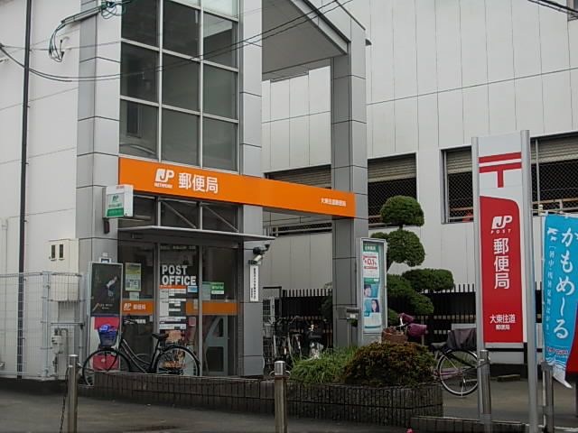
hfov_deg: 32.2
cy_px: 216
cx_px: 289
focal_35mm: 60
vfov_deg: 24.4
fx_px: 1002
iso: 80
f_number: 4
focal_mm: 8.5
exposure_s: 1/250
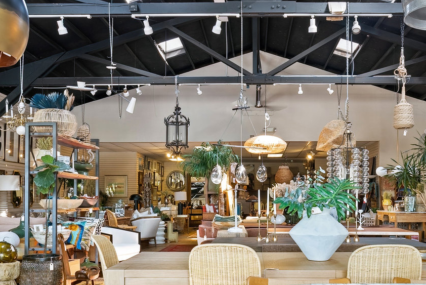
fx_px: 450
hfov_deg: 50.4
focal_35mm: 38
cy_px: 191
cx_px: 248
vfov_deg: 34.8
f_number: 9
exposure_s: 1/3
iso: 400
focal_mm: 16
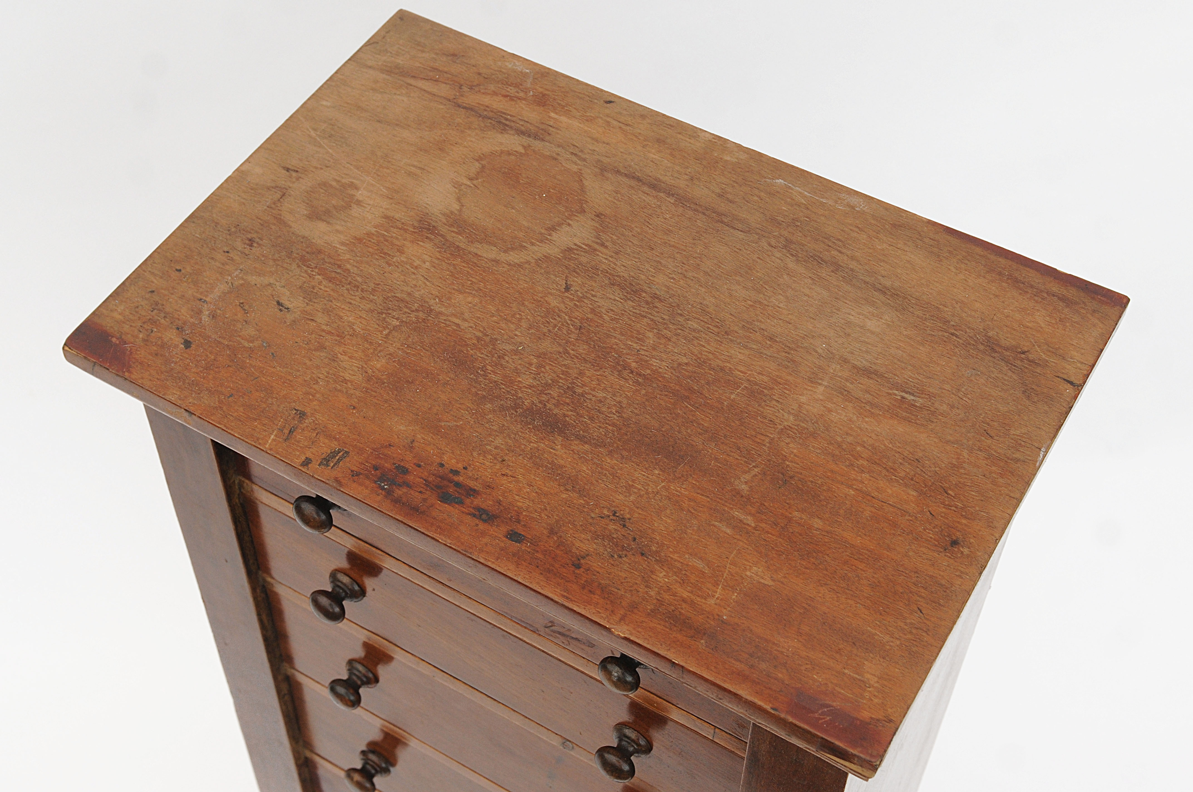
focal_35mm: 44
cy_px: 396
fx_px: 1440
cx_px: 596
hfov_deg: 45.0
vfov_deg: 30.8
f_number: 5
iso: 400
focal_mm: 29
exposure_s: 1/160
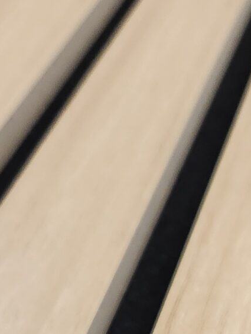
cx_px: 292
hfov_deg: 13.9
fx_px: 1005
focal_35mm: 104
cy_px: 557
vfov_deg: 16.5
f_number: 1.8
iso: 320
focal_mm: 5.4
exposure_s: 1/100
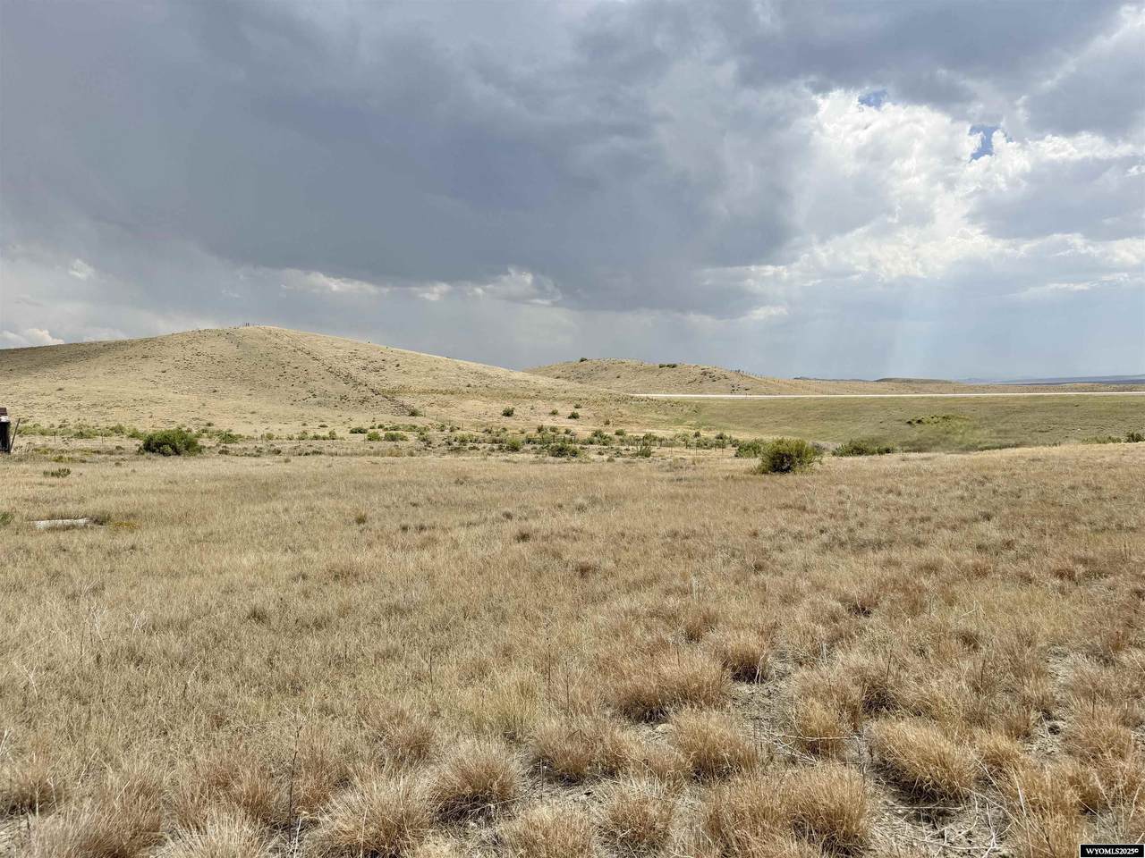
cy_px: 429
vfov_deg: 56.8
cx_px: 572
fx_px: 794
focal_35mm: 24
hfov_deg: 71.6
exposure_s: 1/8130
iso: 80
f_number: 1.78
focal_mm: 6.76
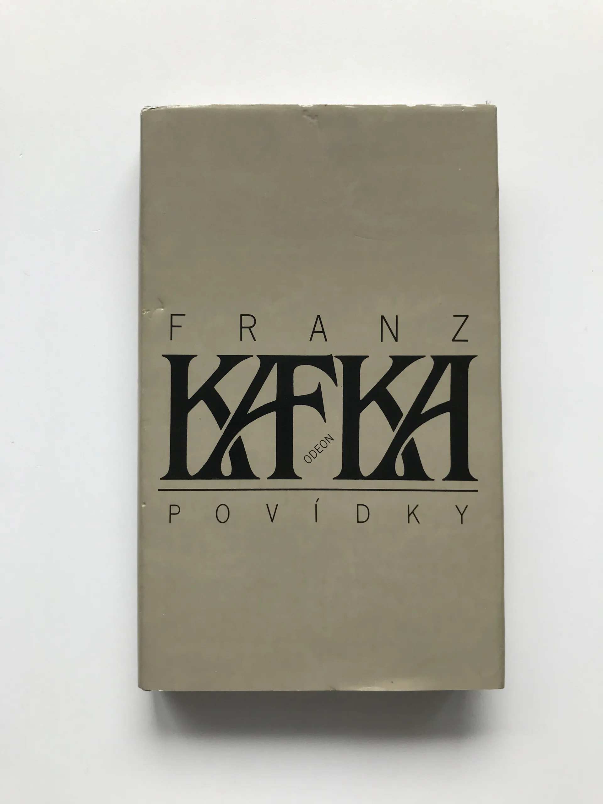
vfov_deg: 63.4
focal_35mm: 28
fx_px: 650
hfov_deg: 49.7
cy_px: 402
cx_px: 302
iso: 32
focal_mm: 3.99
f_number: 1.8
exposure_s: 1/100
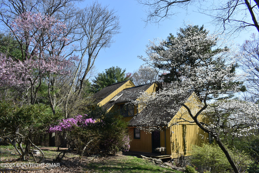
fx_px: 194
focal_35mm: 27
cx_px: 130
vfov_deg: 48.0
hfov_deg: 67.3
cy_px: 86
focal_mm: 18
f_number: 8
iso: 140
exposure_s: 1/250
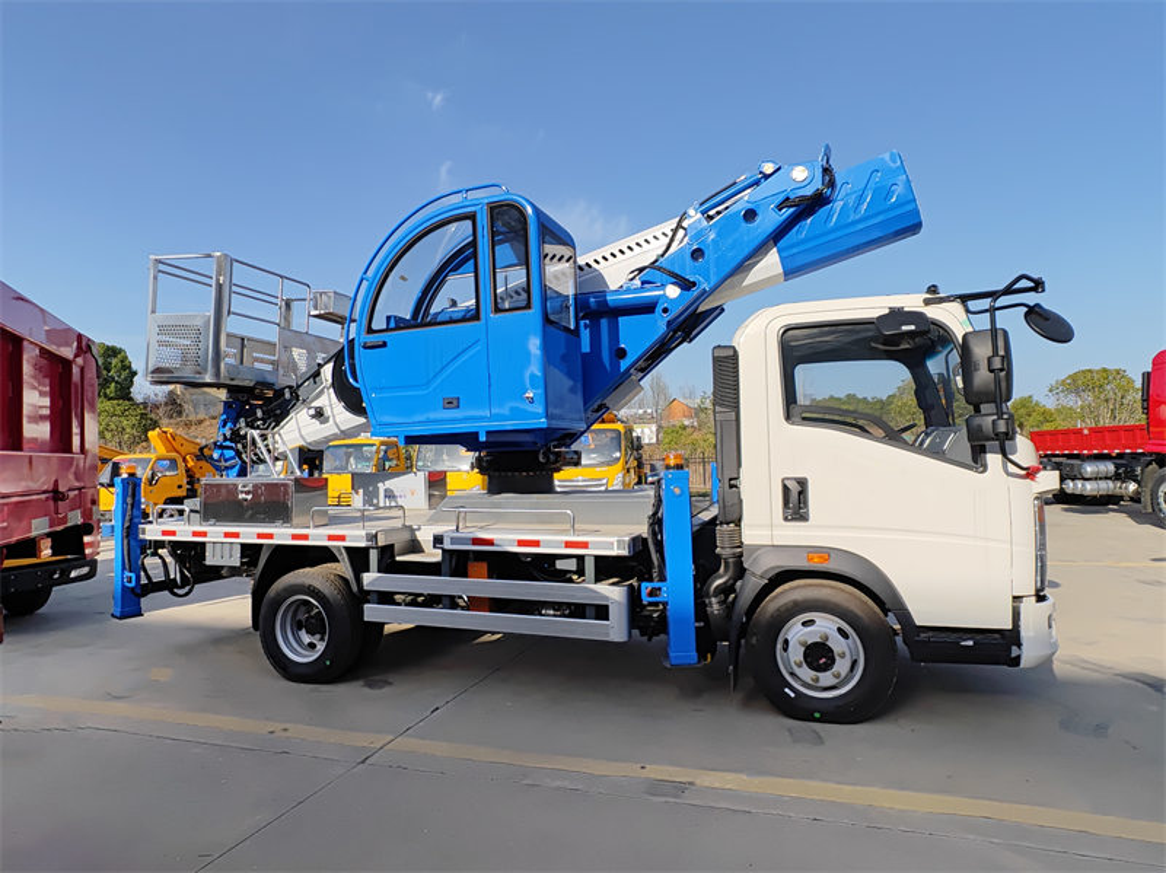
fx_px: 673
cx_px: 583
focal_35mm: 20
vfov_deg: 65.9
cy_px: 436
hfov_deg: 81.8
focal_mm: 1.82
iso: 50
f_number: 2
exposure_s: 1/750
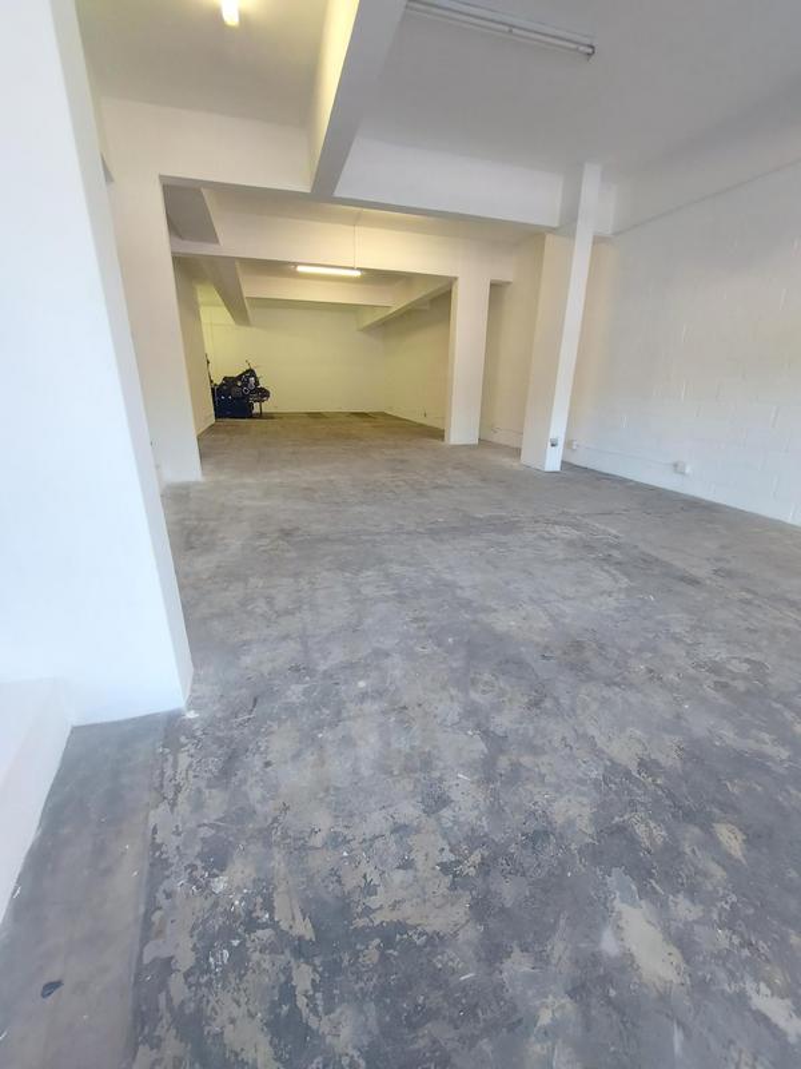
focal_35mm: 13
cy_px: 534
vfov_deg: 106.2
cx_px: 400
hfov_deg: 89.9
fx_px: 401
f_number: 2.2
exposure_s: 1/50
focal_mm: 1.74
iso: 320
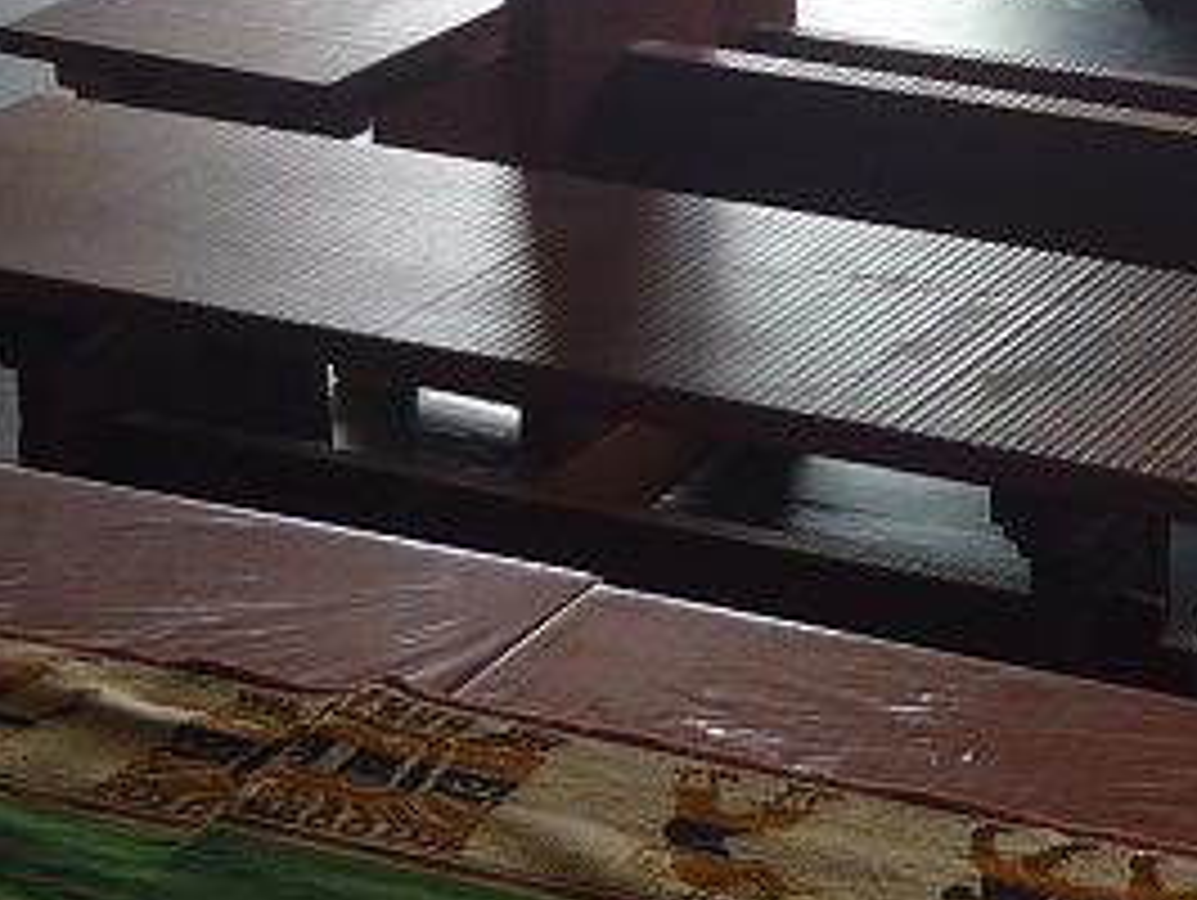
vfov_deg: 11.6
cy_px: 9
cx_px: 1215
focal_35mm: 127
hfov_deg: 15.2
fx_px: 4396
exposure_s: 1/160
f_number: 2.8
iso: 100
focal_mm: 5.5
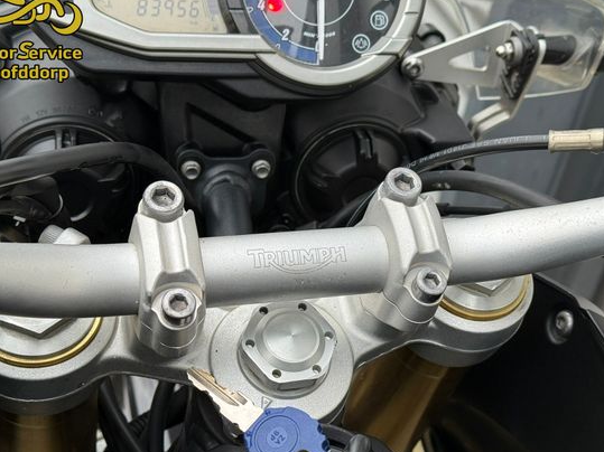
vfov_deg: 25.6
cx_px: 322
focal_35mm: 57
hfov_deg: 33.8
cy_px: 244
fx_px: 994
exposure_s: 1/106
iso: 100
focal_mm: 6.76
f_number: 1.78
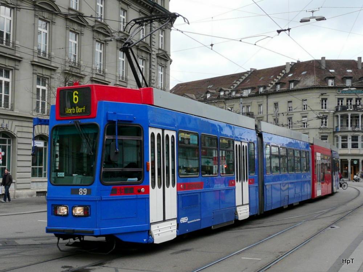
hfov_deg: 63.4
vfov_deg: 49.7
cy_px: 136
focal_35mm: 28
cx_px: 182
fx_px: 294
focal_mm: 4.6
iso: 100
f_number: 4
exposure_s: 1/200
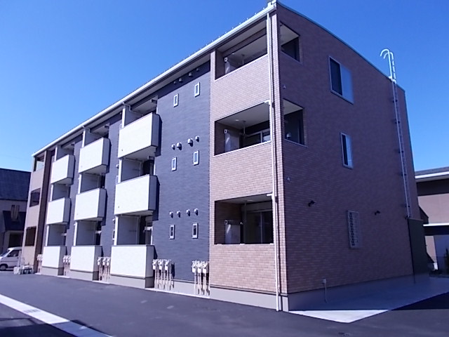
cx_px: 224
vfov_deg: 53.1
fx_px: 337
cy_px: 168
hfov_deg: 67.3
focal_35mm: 26
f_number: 3.2
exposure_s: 1/800
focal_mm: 4.6
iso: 80
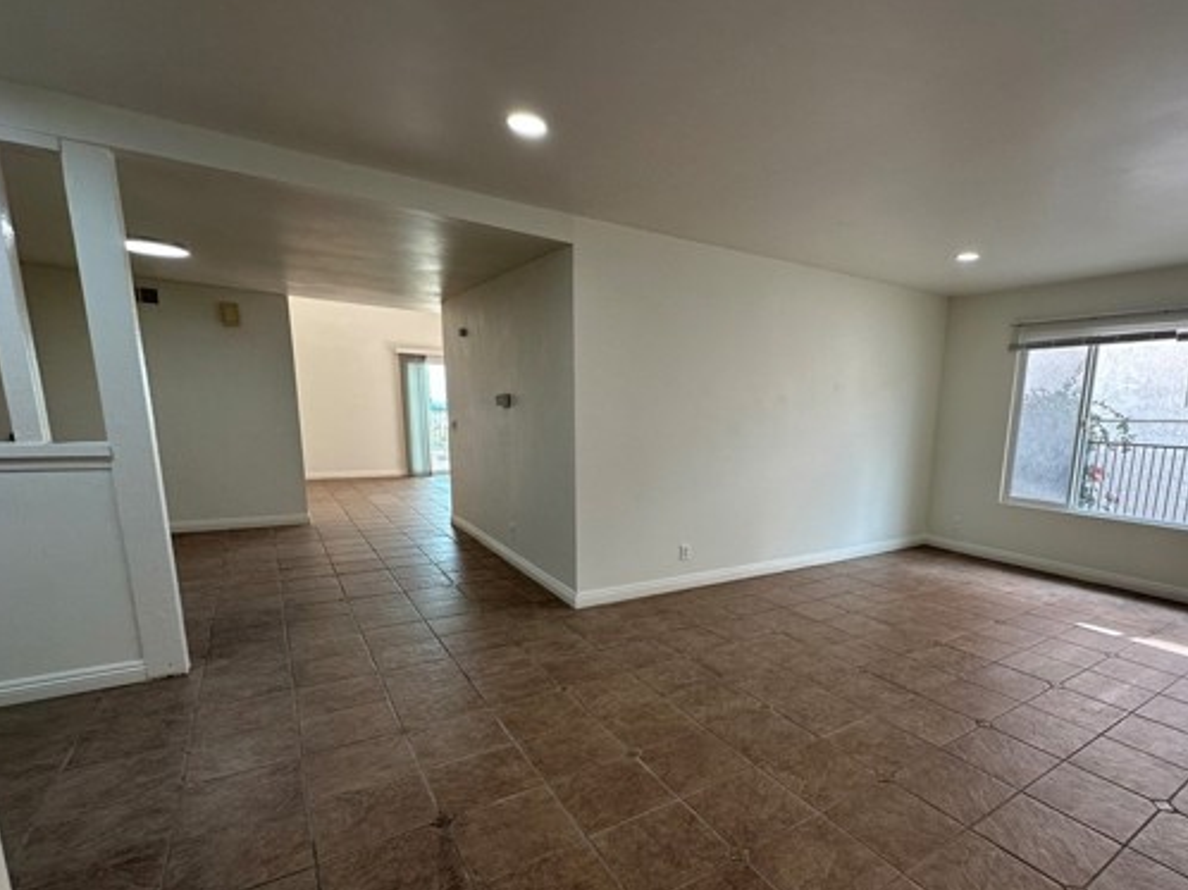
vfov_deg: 71.0
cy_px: 525
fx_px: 617
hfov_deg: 86.2
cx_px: 735
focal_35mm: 18
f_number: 2.2
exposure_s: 1/120
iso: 100
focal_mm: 2.22
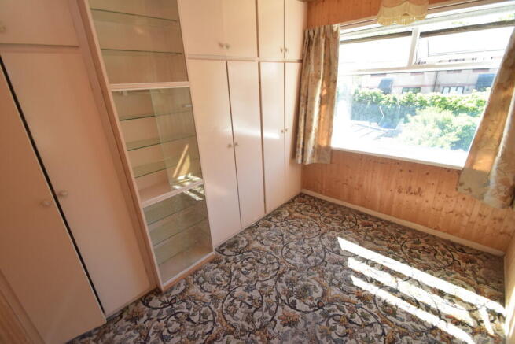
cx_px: 258
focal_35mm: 15
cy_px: 172
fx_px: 215
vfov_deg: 77.4
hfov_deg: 100.4
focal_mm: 10
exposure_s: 1/200
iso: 800
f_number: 5.6
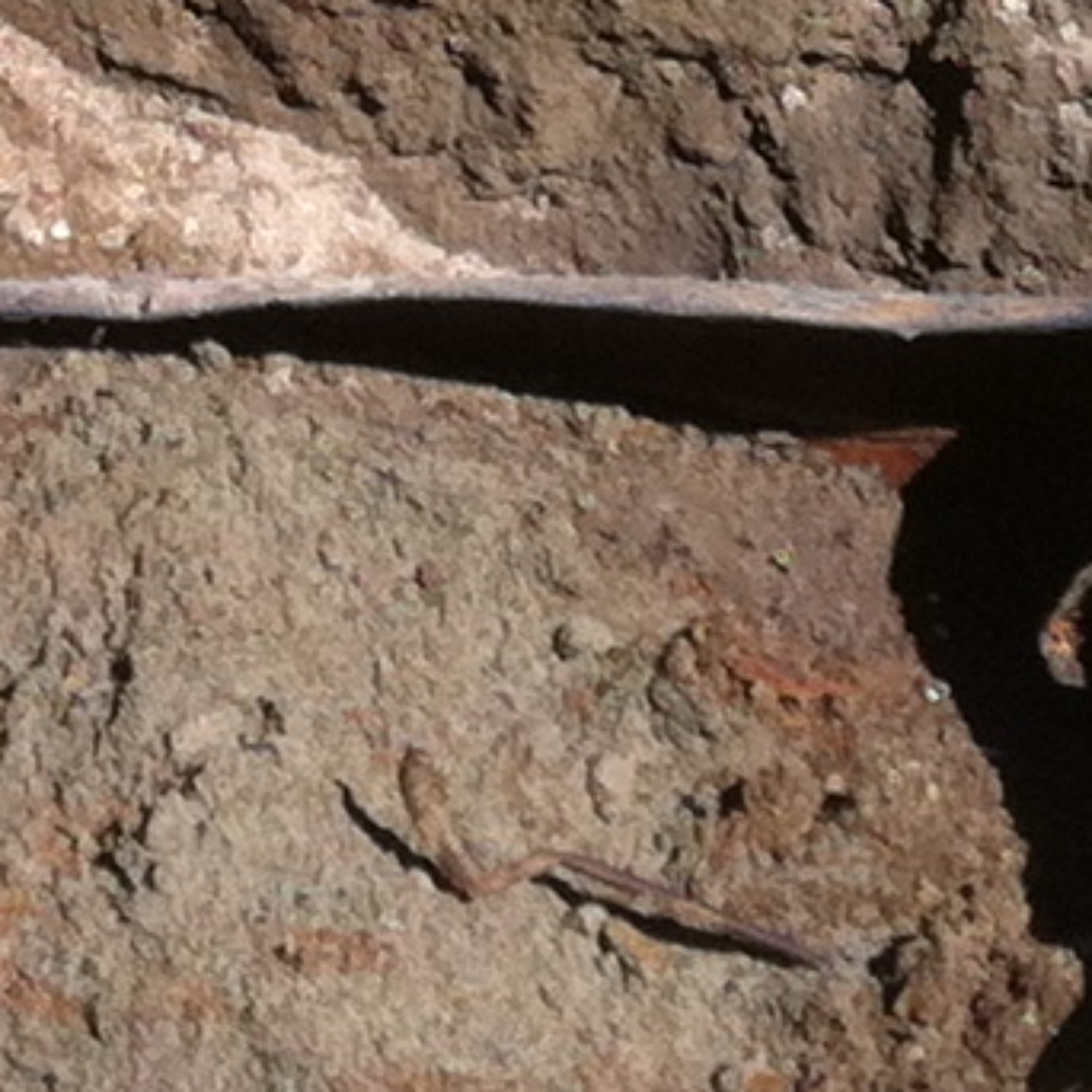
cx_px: 967
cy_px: -1395
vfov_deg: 7.1
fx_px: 8352
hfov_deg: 7.5
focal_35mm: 234
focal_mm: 3.85
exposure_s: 1/718
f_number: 2.8
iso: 80
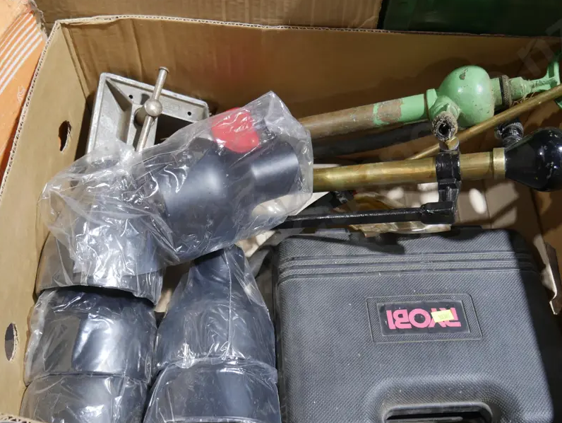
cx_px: 285
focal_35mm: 36
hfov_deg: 51.3
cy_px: 245
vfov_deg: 39.6
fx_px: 585
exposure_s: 1/60
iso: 500
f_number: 3.5
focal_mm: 14
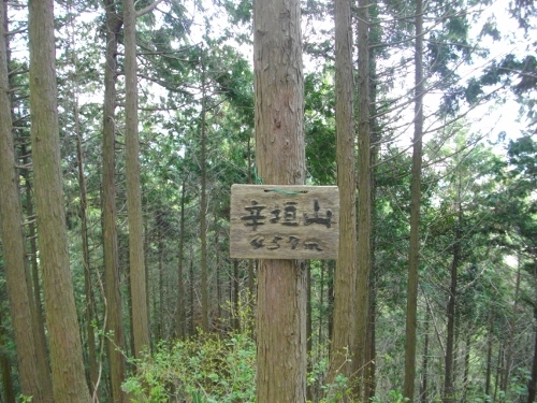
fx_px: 496
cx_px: 268
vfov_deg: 44.2
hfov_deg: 56.8
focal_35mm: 32
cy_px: 202
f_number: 2.9
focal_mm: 5.7
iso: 282
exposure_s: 1/100
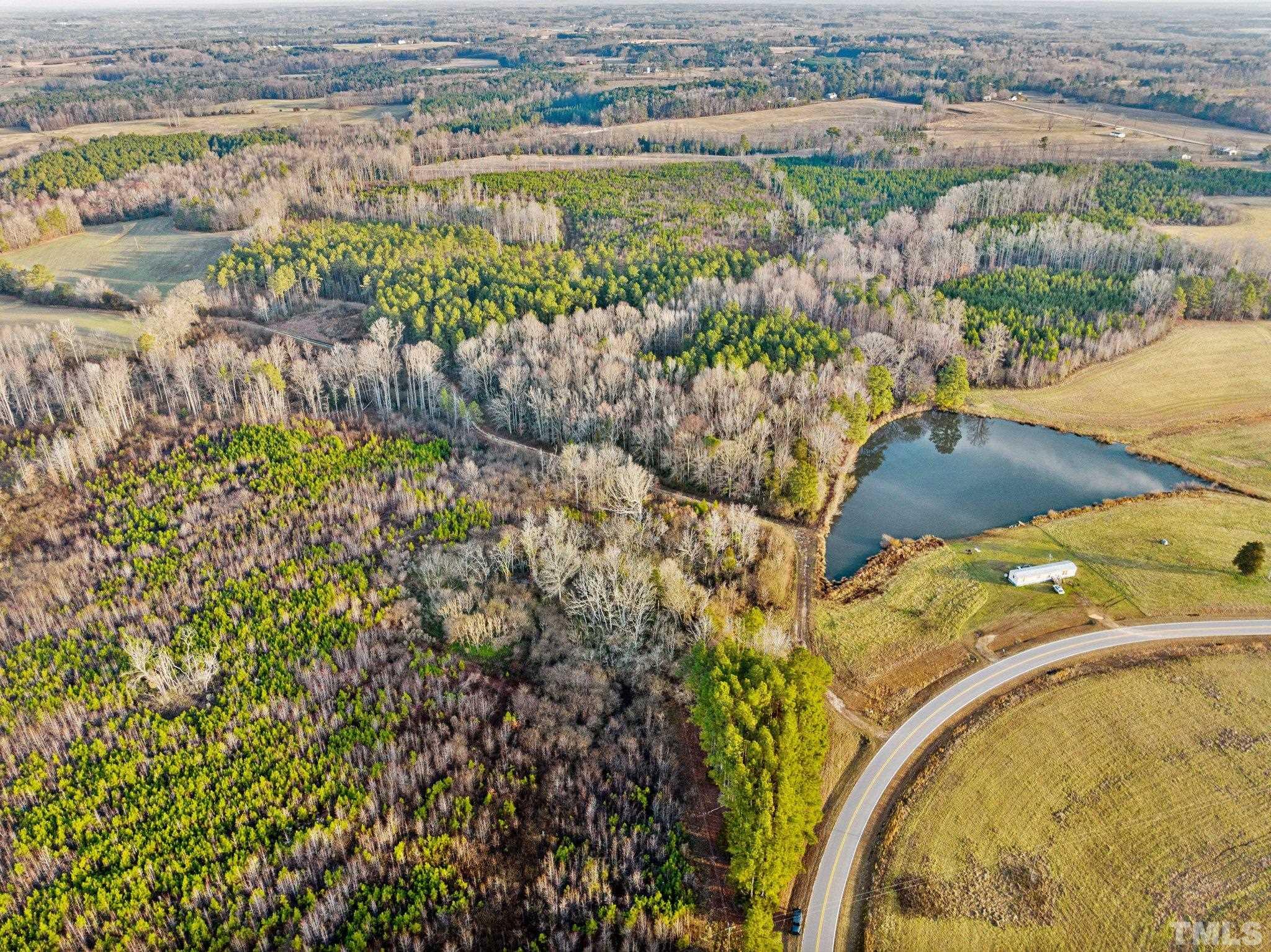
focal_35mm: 24
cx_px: 636
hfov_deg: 71.6
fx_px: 881
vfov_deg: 56.8
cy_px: 476
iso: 300
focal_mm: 12.29
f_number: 2.8
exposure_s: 1/120
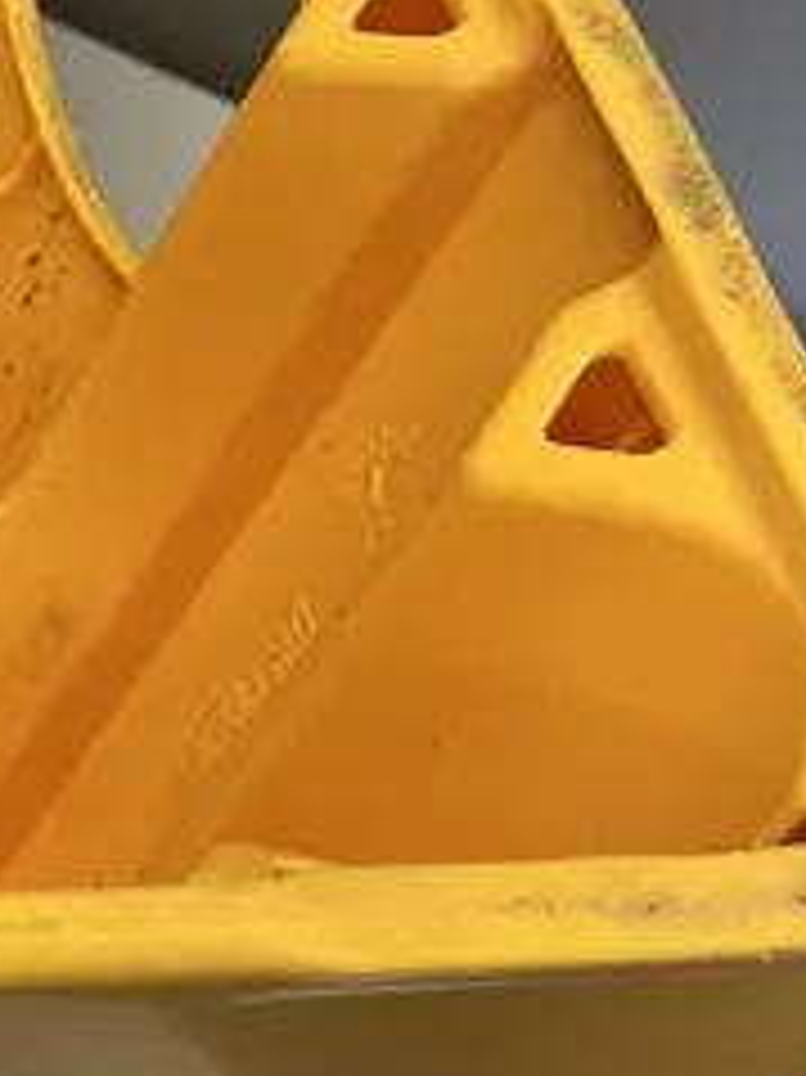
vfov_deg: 19.0
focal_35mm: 103
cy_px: 387
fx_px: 3201
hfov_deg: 13.2
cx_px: -576
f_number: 1.78
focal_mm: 6.86
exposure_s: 1/100
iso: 100
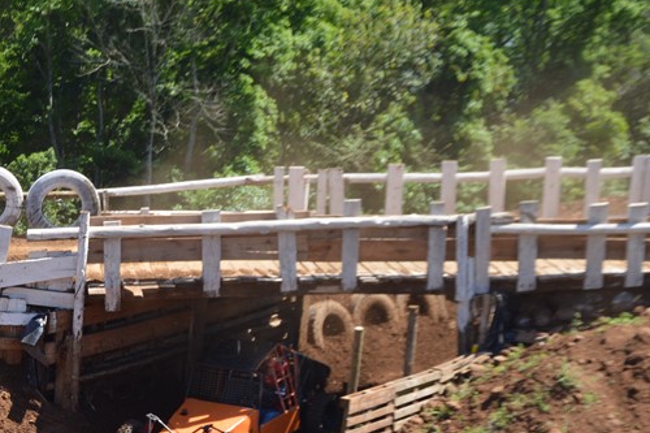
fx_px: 1823
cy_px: 402
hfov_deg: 19.8
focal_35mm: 101
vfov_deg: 13.4
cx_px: 44
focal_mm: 28
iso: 400
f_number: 4.5
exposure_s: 1/1000
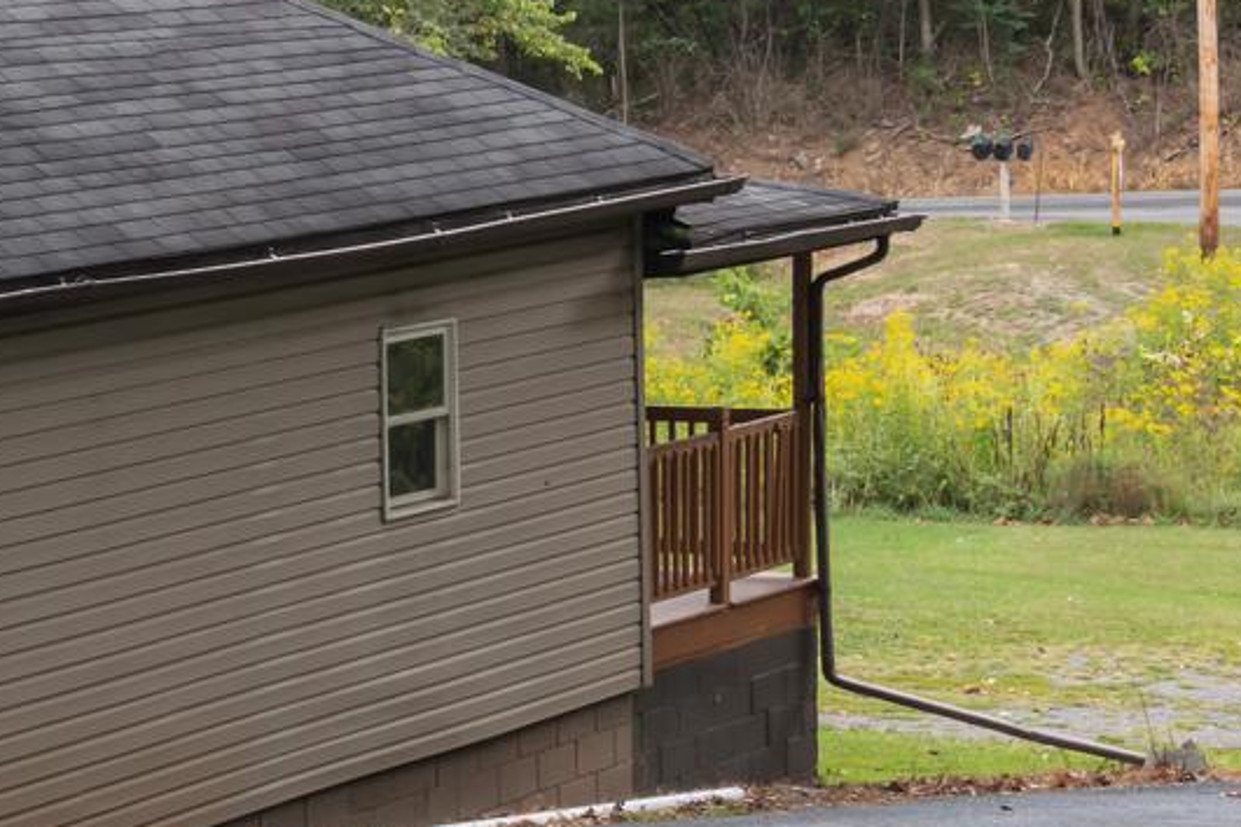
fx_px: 4653
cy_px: 326
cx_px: -839
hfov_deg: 13.9
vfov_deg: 10.2
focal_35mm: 135
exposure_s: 1/30
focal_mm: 35
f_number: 11
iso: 125
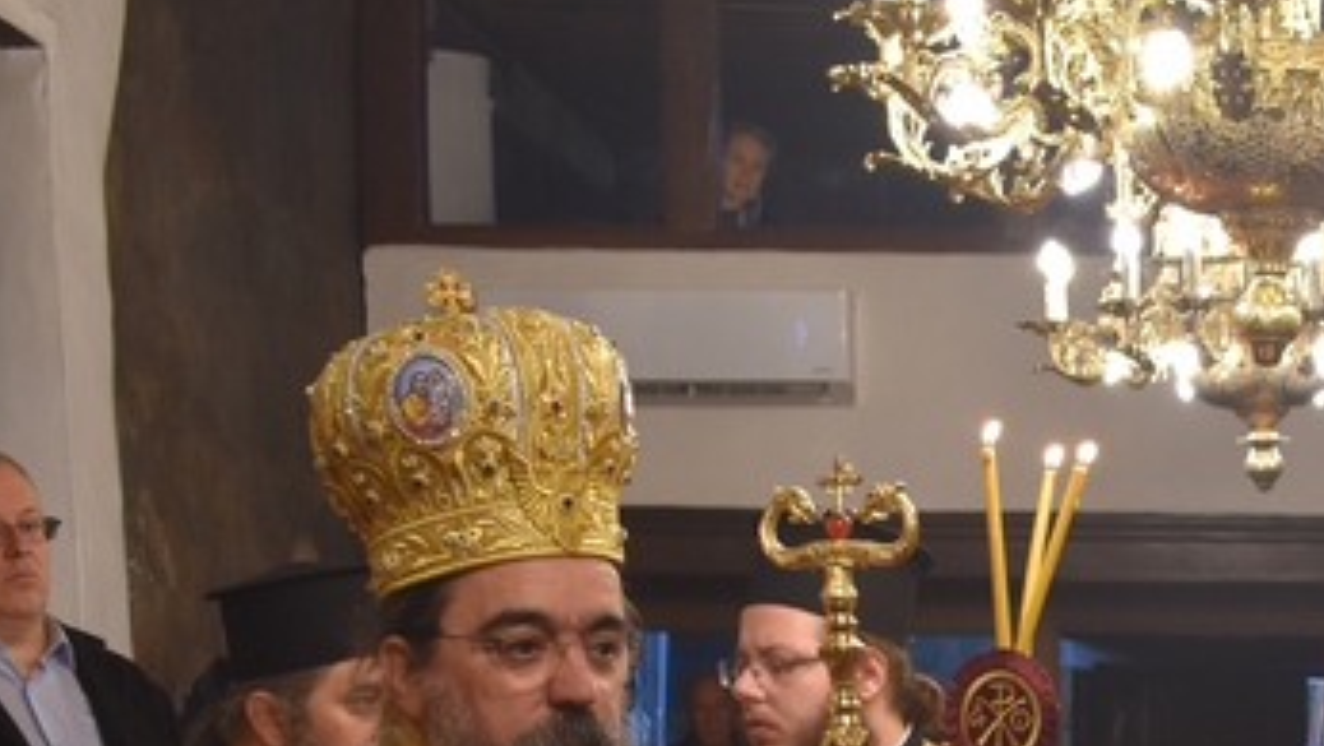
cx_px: 1420
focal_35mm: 93
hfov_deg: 21.8
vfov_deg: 12.3
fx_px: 3266
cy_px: 1153
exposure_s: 1/60
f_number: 4
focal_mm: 20
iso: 720
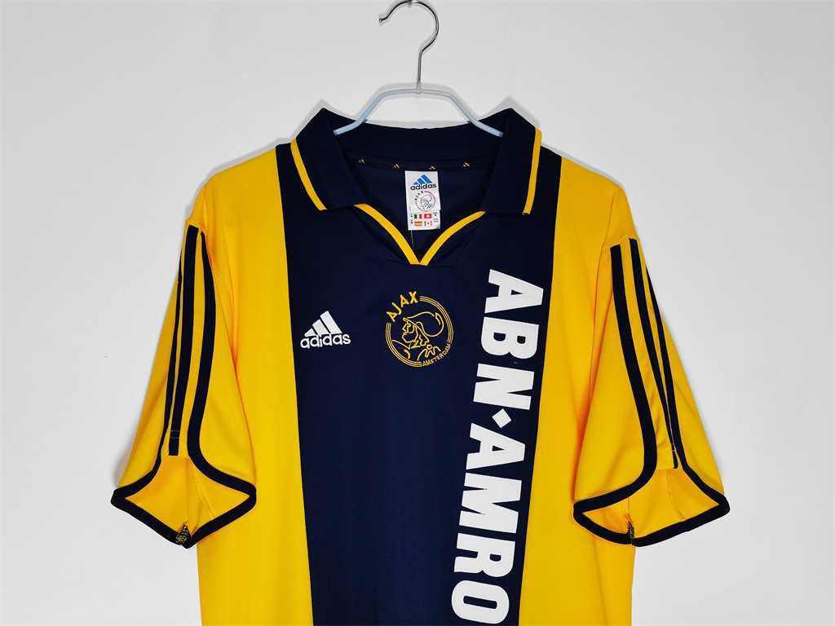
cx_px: 418
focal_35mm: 26
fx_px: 627
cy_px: 313
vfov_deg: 53.1
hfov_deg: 67.3
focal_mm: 5.58
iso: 200
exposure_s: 1/100
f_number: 1.8
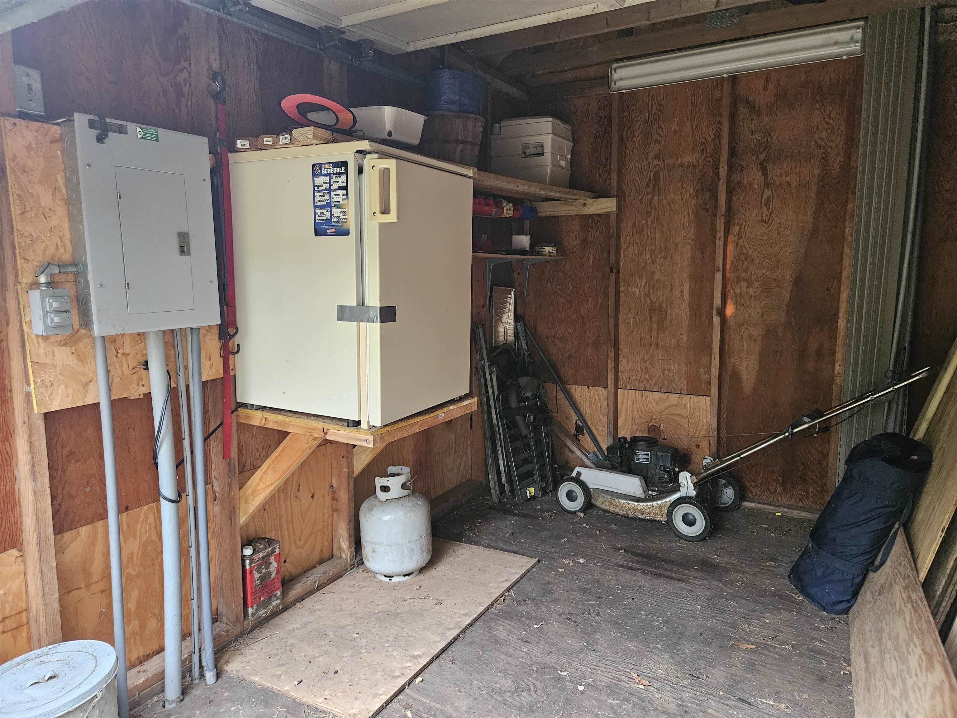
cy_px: 359
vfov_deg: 58.9
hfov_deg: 73.9
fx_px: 636
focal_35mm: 23
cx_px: 478
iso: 1000
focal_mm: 5.4
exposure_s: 1/120
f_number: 1.8
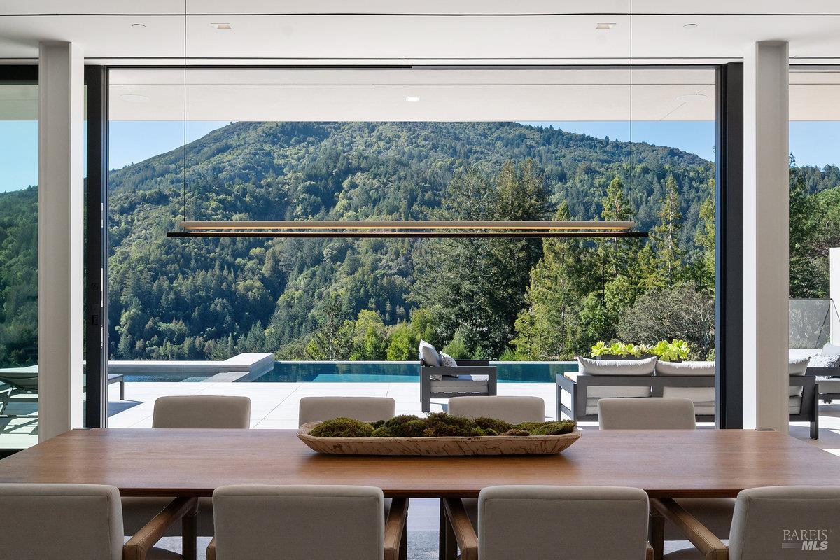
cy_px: 280
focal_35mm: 32
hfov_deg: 58.7
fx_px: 747
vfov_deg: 41.1
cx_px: 420
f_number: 9
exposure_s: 1/320
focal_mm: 21.5
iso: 400
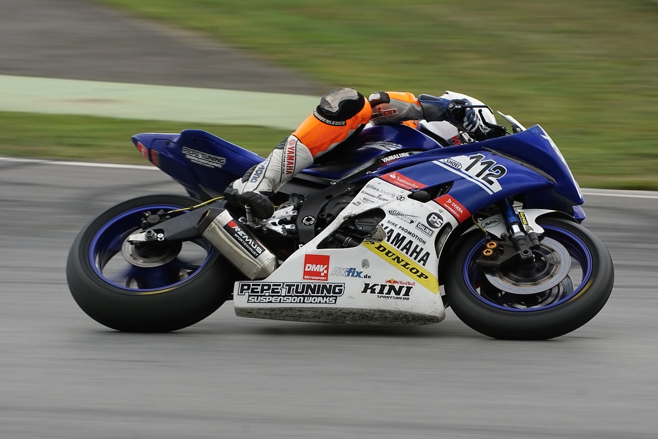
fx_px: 4386
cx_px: 329
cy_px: 220
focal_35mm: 240
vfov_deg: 5.7
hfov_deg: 8.6
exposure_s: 1/160
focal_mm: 160
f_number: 9
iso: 400
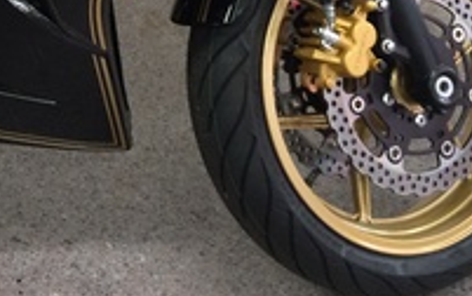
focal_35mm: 95
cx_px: -134
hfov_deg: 20.1
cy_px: -179
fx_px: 1223
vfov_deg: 12.9
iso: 64
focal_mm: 4.12
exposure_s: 1/30
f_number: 2.2
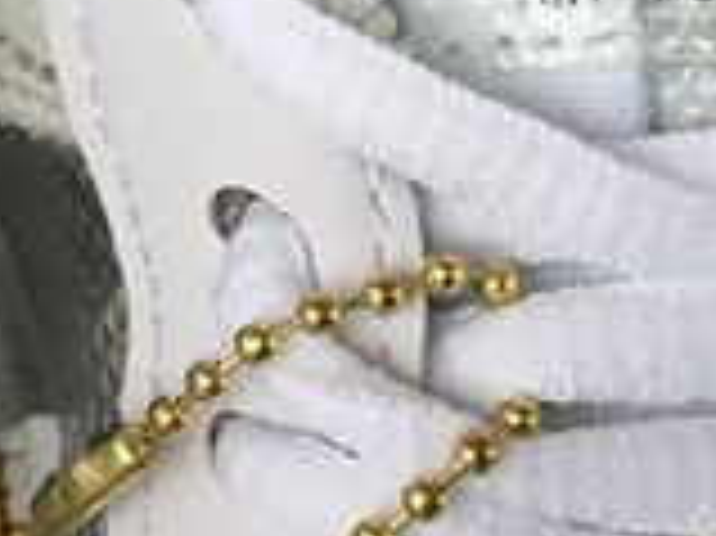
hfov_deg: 10.9
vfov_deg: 8.3
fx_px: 3638
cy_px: -245
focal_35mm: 176
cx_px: -243
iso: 25
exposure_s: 1/106
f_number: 2.4
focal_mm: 3.3
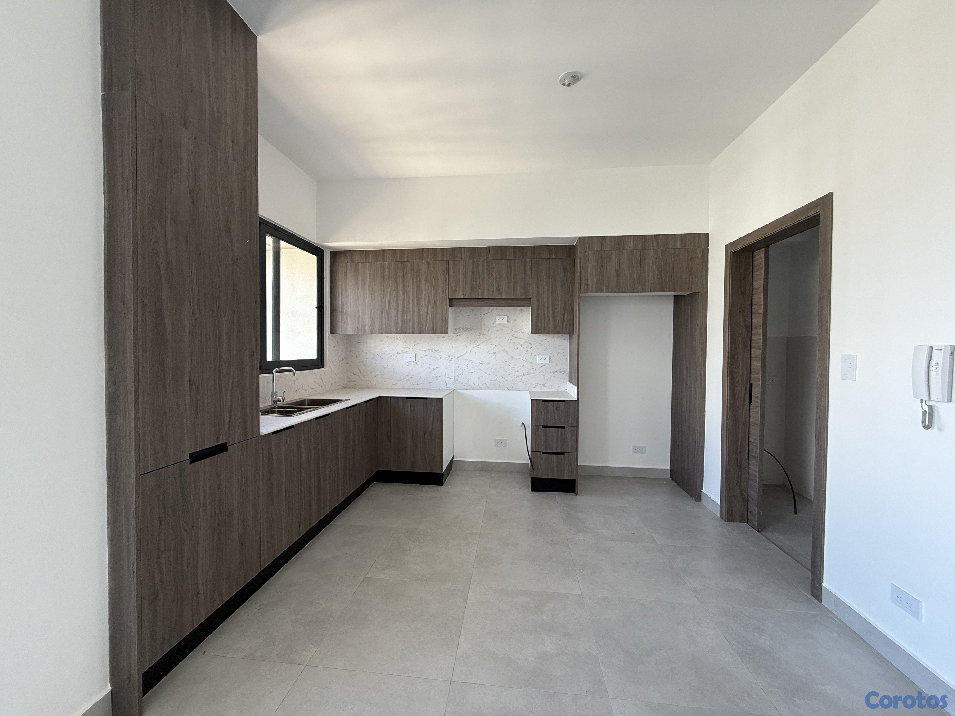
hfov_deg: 102.1
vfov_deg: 85.7
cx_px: 478
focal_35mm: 14
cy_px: 358
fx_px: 386
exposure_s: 1/99
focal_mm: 2.22
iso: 100
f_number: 2.2
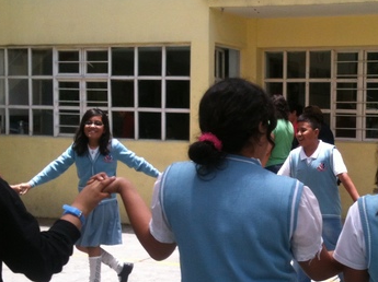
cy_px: 172
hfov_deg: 29.3
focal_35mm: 65
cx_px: 295
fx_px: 709
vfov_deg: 22.5
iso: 64
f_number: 2.8
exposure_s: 1/404
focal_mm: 3.85
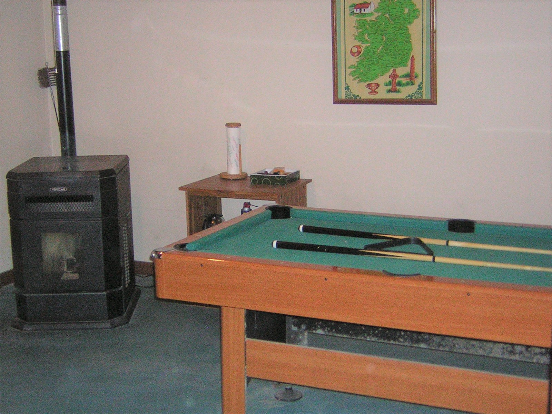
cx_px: 276
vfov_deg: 28.6
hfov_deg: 37.5
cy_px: 207
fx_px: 813
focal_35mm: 51
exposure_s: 1/60.1
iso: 200
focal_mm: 6.6
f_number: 3.1
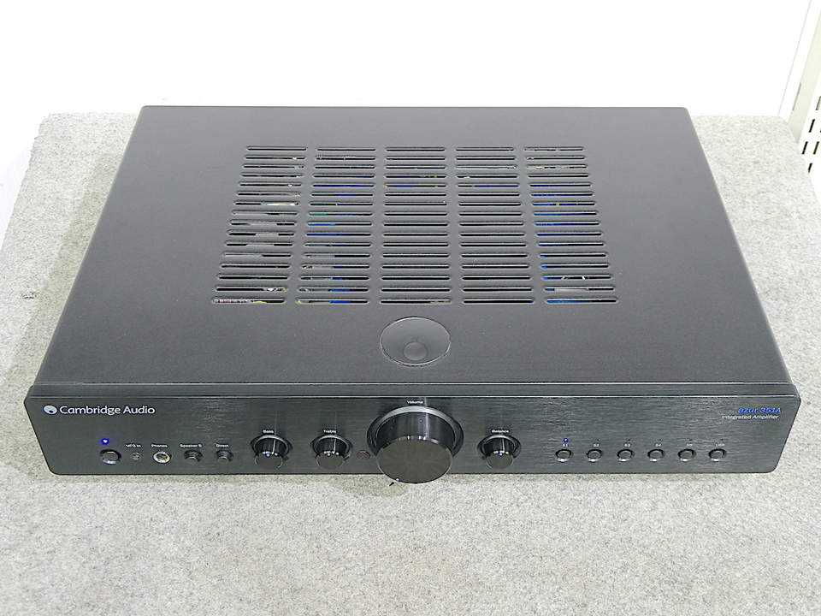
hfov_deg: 46.8
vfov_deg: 36.0
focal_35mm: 40
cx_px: 410
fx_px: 949
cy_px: 308
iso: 200
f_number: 3.8
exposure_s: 1/4
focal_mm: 7.2
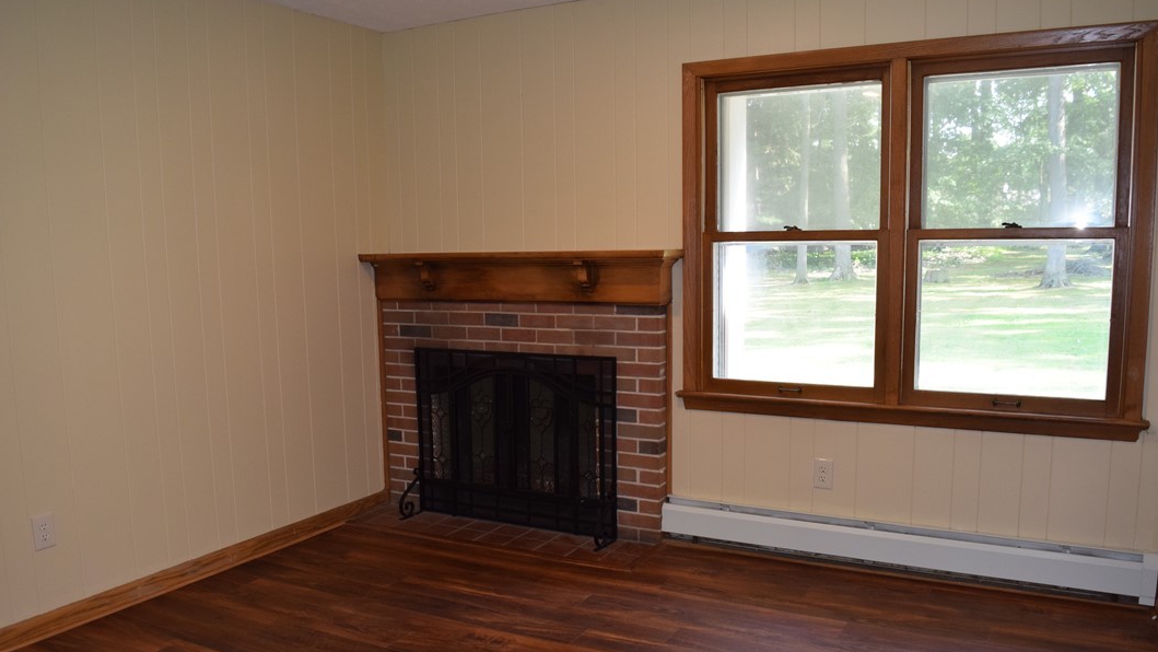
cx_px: 578
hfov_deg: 66.1
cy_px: 385
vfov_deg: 40.1
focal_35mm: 29
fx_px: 891
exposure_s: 1/100
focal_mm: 18
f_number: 5
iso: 800
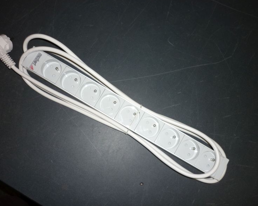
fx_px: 267
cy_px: 102
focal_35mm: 35
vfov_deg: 42.2
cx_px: 123
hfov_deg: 51.5
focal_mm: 5.5
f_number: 2.8
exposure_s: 1/60
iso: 100
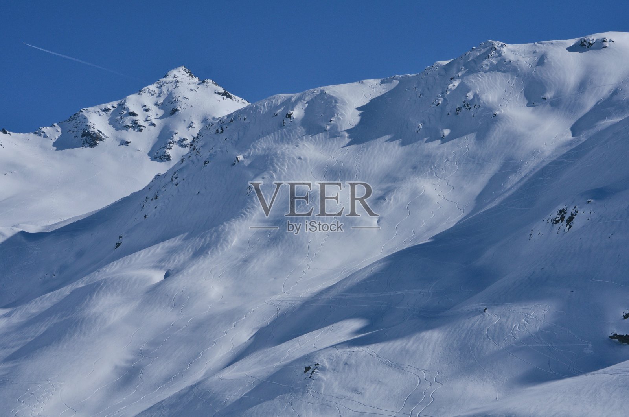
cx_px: 314
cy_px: 208
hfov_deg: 19.5
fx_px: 1831
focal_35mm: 105
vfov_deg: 13.0
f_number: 8
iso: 200
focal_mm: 70
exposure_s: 1/1000
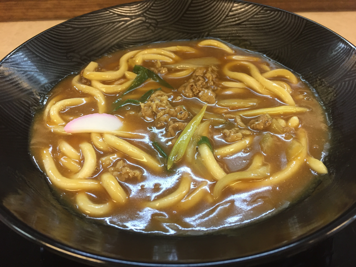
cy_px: 134
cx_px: 178
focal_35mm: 29
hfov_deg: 61.7
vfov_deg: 48.2
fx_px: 298
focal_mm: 4.15
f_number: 2.2
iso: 125
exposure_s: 1/30
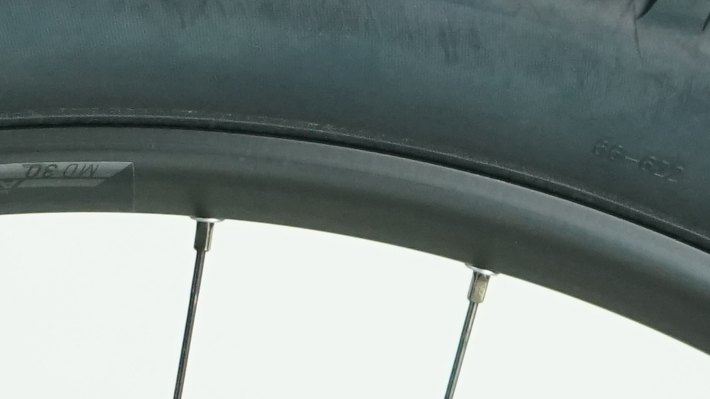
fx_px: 5515
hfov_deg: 7.1
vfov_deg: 4.1
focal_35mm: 293
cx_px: -716
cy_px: 552
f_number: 5.6
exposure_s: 1/200
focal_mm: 48
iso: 1600
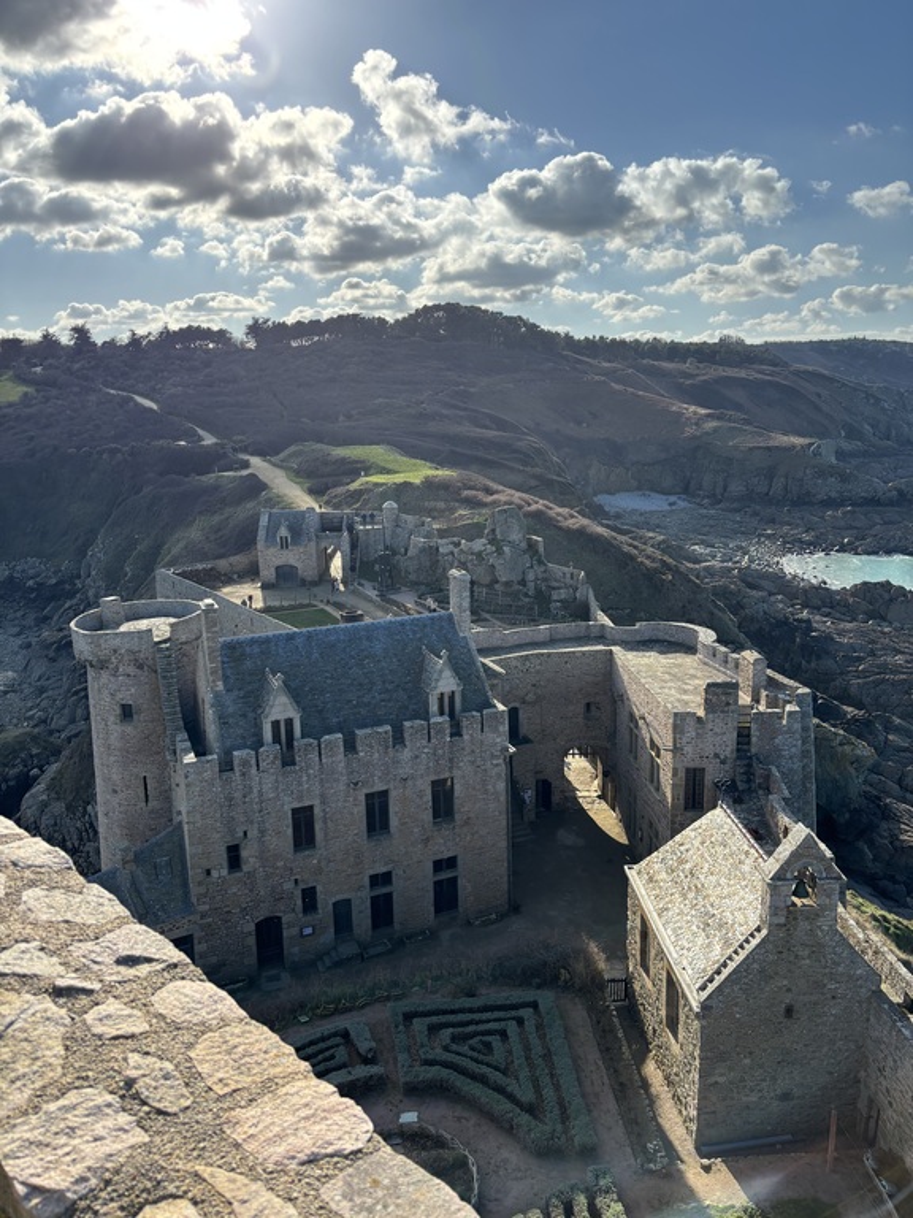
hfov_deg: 53.1
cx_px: 456
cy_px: 609
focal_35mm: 26
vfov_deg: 67.3
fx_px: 914
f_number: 1.6
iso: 50
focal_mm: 5.96
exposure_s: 1/3311
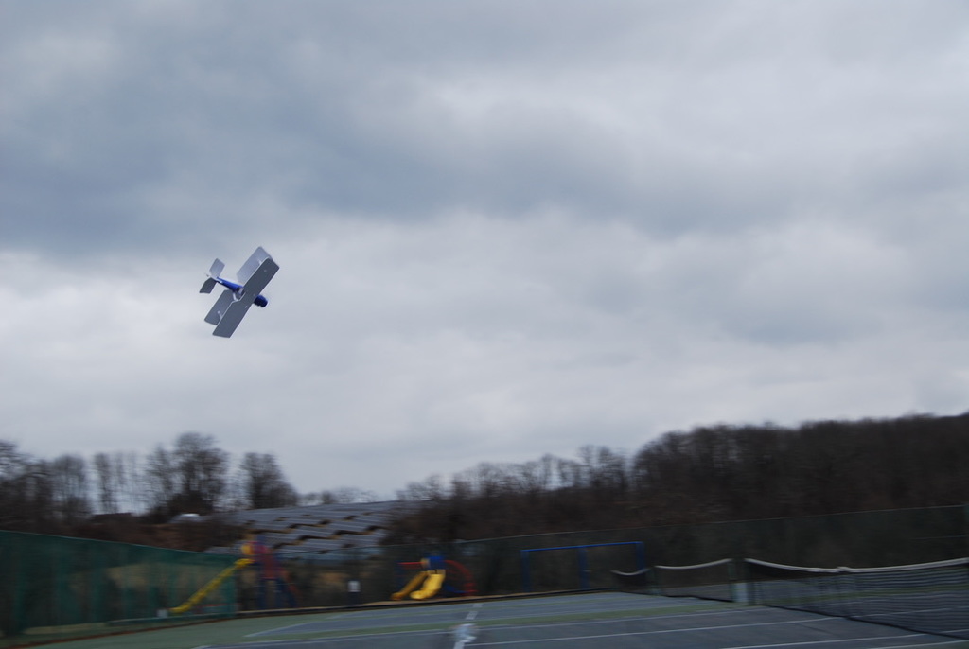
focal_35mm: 42
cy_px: 324
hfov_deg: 46.3
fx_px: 1132
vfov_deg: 32.0
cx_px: 484
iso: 100
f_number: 5.6
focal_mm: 28
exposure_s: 1/125
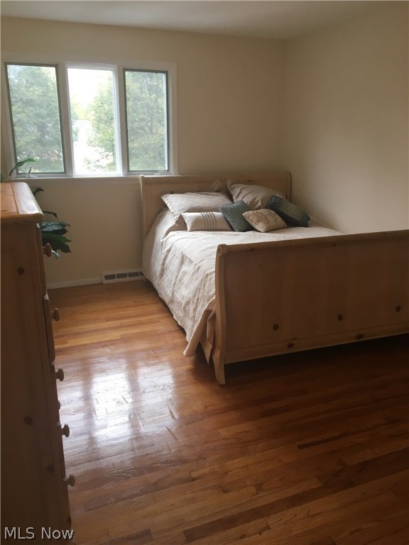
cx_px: 204
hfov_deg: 48.2
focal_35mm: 29
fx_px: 457
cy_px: 272
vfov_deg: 61.7
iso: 25
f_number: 2.2
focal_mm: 4.15
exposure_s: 1/30
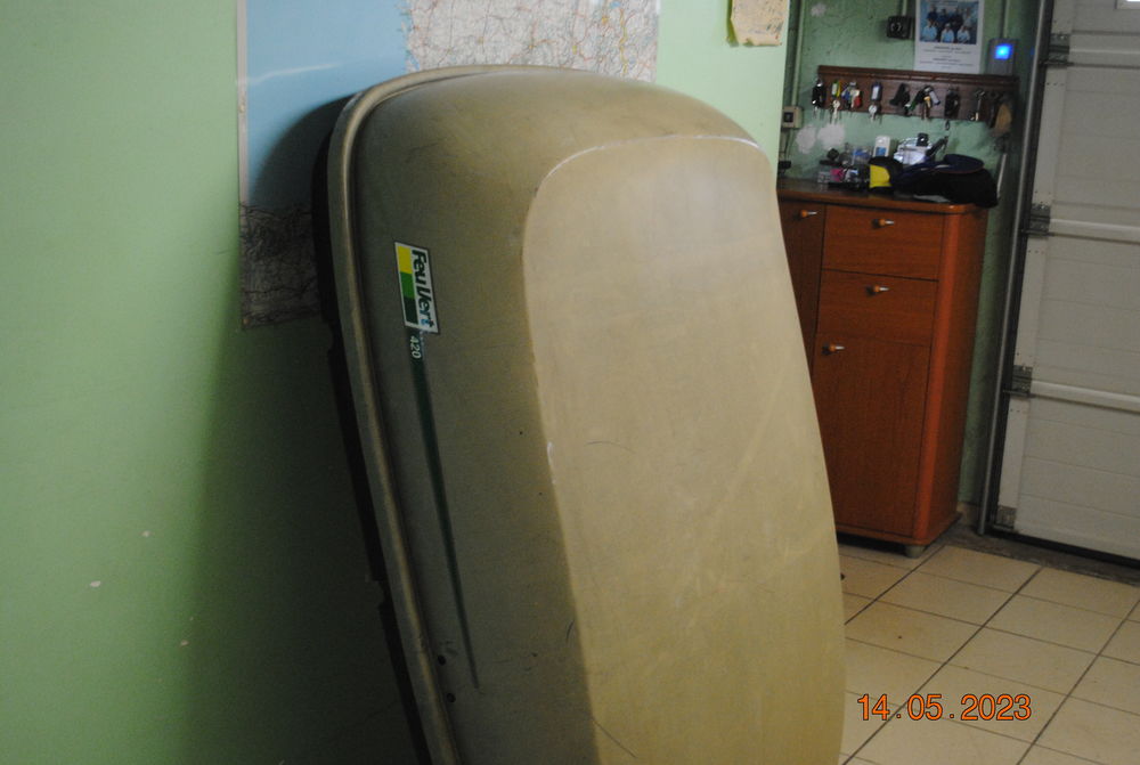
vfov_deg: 31.0
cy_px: 382
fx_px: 1380
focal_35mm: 44
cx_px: 570
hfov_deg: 44.9
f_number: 4.5
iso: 1000
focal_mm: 29
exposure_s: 1/30
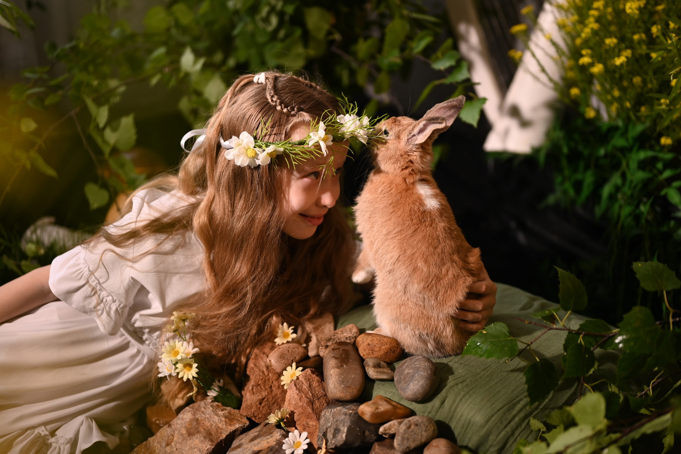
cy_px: 227
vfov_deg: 27.0
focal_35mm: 50
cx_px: 340
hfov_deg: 39.6
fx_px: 946
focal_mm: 50
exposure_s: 1/200
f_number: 1.8
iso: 400
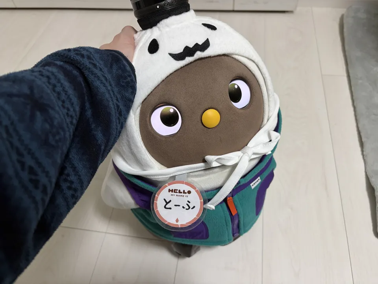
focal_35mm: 26
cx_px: 189
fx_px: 284
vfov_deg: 53.1
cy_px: 142
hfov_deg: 67.3
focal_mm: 5.96
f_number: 1.6
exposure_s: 1/60
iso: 200
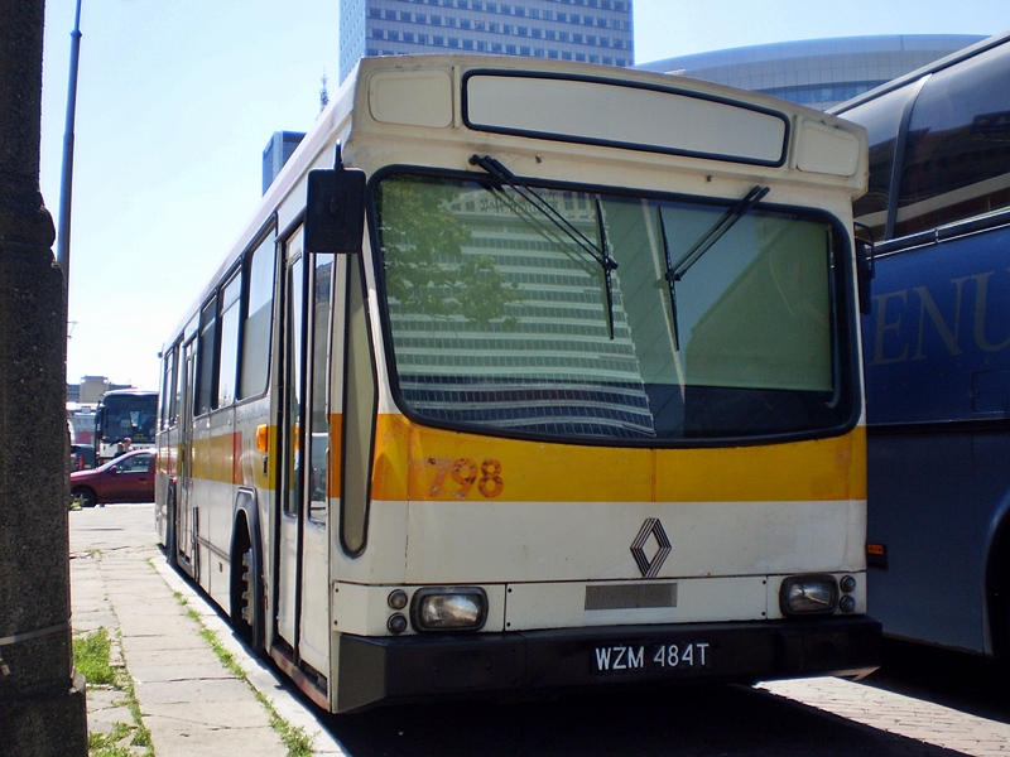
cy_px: 378
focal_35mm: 36
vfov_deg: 39.7
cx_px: 505
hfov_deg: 51.4
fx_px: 1050
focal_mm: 6.3
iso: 64
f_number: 3.1
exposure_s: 1/500
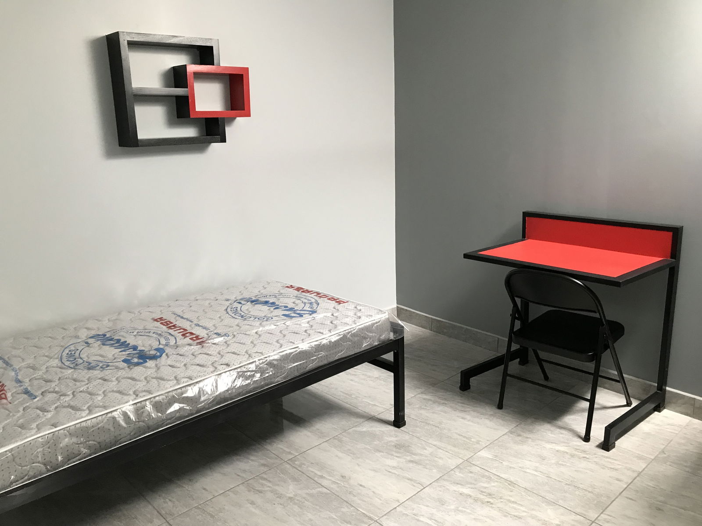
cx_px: 351
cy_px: 263
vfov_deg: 49.7
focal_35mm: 28
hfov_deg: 63.4
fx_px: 568
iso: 40
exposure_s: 1/20
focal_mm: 3.99
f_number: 1.8
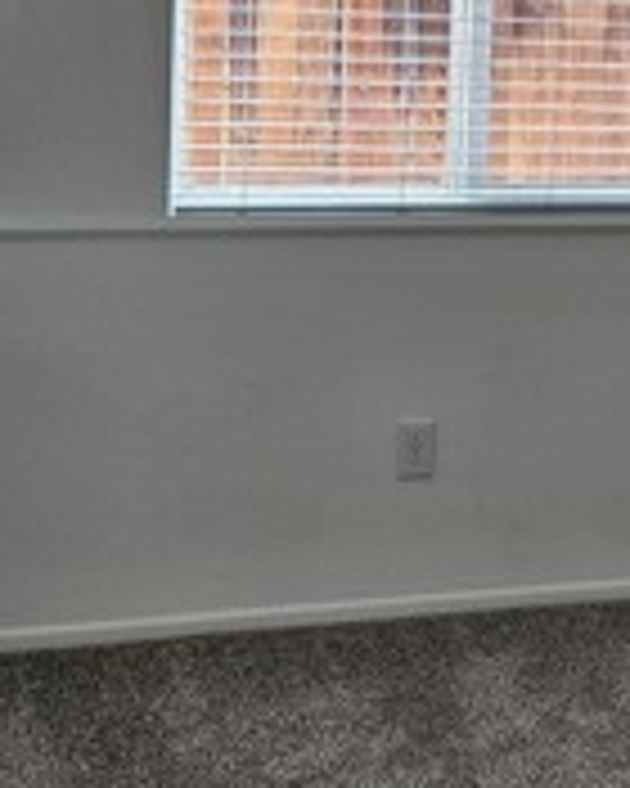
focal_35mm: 82
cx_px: 792
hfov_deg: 17.7
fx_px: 1911
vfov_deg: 23.0
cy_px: 171
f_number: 1.8
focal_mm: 5.4
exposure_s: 1/120
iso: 80
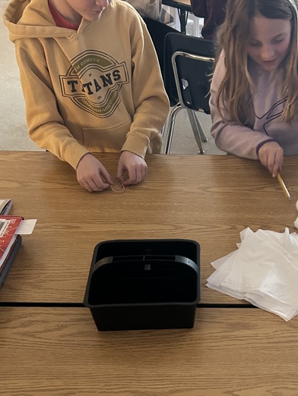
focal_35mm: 51
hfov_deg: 27.9
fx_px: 585
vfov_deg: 37.0
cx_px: 248
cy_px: 268
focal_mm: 5.7
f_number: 1.5
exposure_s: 1/60
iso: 250
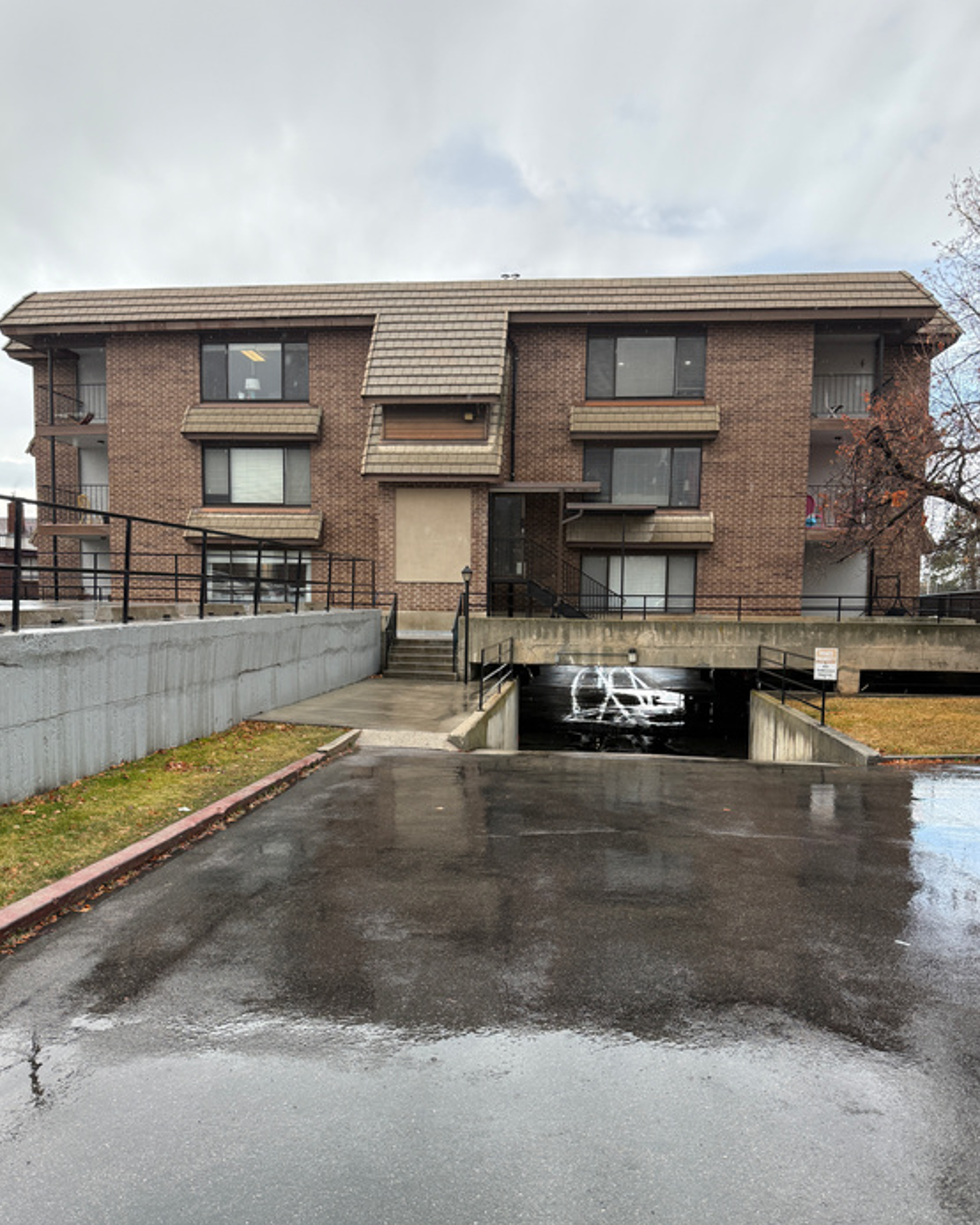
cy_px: 674
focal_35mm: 26
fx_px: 942
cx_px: 481
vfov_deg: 65.9
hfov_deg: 54.9
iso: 100
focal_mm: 6.76
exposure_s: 1/909
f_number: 1.78
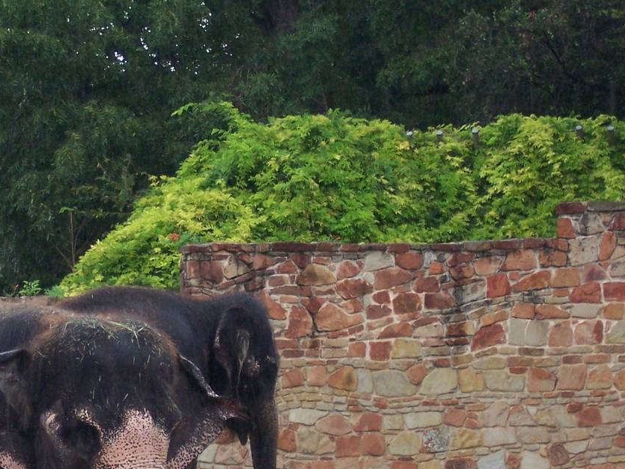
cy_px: 386
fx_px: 4533
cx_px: 56
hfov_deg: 7.9
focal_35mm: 251
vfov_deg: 5.9
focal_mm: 22
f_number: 4.8
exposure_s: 1/125
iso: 140
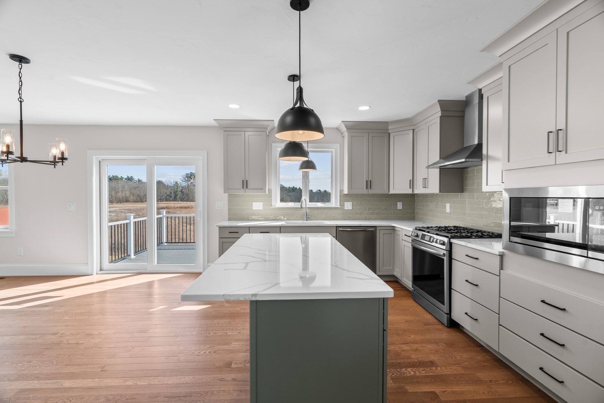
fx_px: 268
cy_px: 202
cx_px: 302
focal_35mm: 16
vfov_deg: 73.7
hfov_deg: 96.7
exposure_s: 1/5
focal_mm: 16
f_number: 7.1
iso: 320
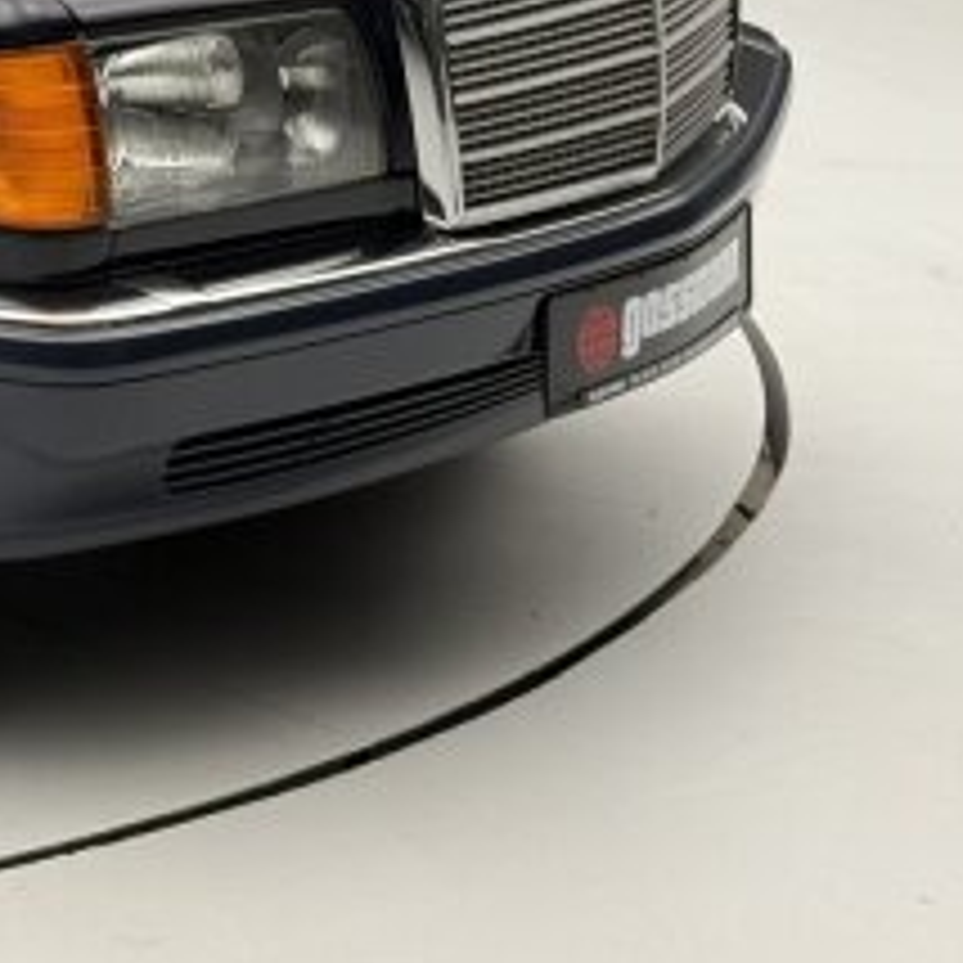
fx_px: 3997
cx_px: -225
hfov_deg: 13.3
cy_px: 40
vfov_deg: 13.6
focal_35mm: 127
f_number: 1.78
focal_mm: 6.76
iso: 80
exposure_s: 1/49
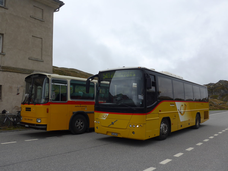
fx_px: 191
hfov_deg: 61.7
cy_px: 86
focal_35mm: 29
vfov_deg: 48.2
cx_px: 114
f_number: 2.8
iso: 80
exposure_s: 1/800
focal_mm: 6
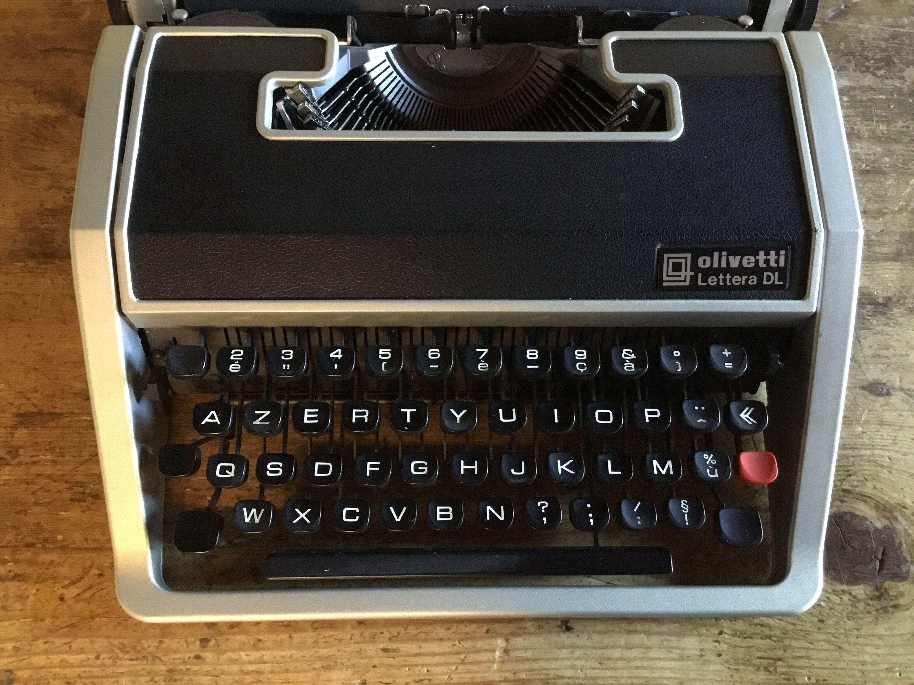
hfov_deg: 58.4
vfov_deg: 45.4
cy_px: 342
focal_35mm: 31
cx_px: 457
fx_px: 819
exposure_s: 1/17
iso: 500
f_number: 2.4
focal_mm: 3.3
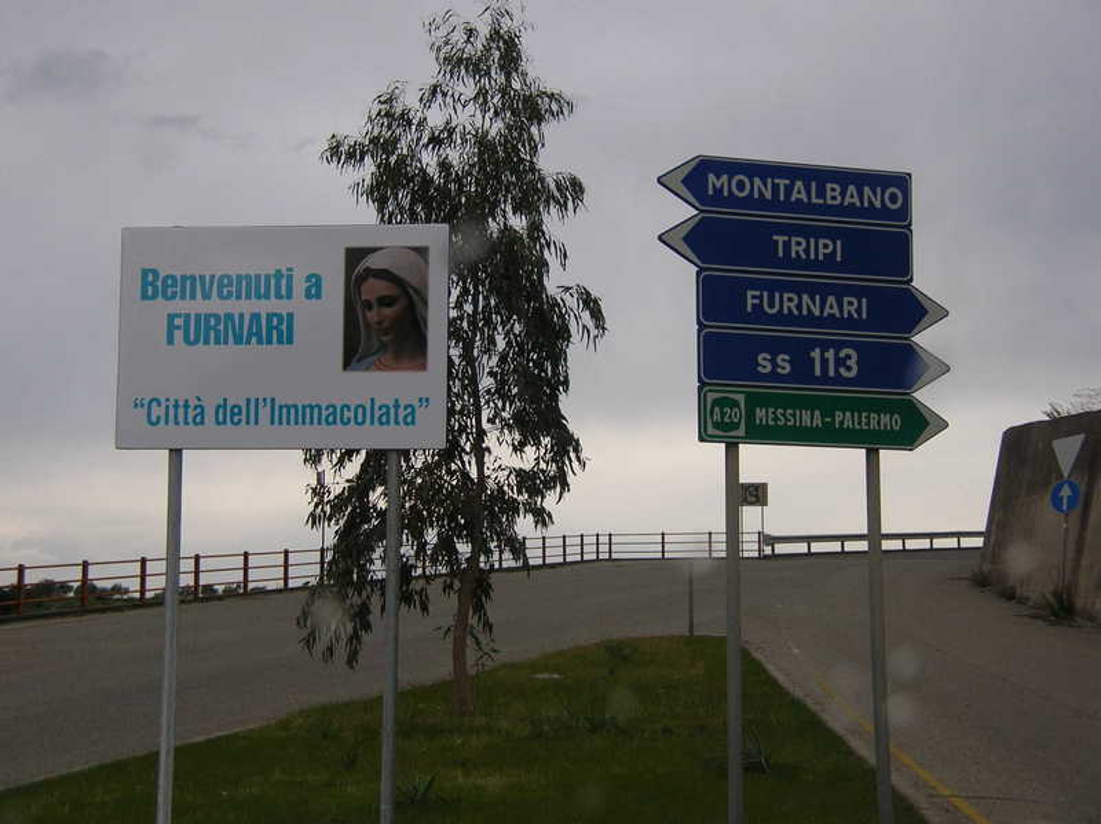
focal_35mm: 71
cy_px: 412
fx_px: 2257
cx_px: 550
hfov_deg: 27.4
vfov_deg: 20.7
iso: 50
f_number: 3.3
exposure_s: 1/230
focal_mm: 11.7
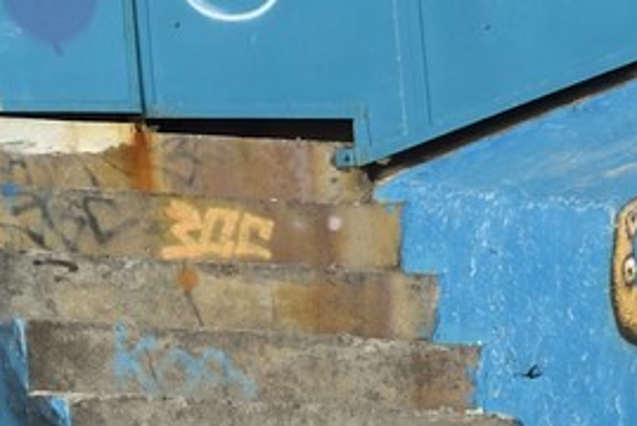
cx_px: -1141
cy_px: -594
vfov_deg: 4.7
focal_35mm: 285
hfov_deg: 6.7
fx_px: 5048
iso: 200
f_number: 11
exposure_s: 1/320
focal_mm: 48
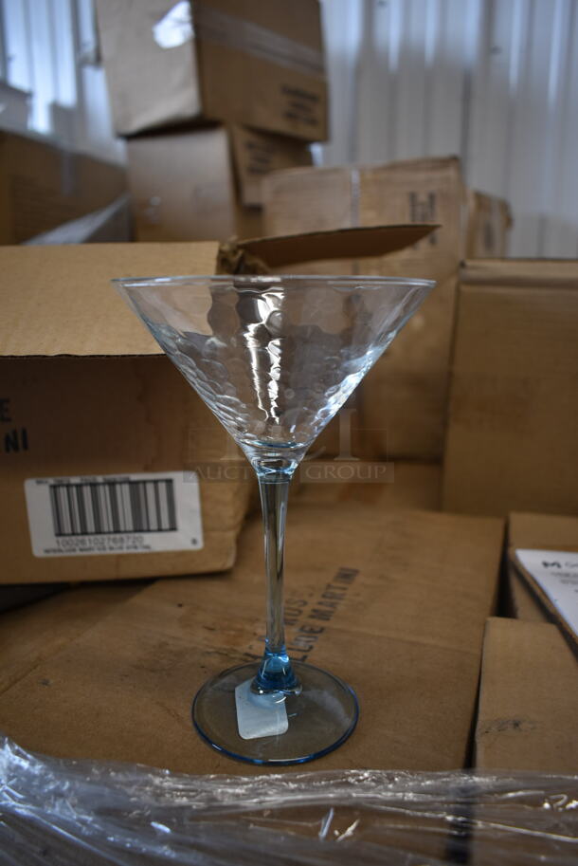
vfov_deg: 67.3
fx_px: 649
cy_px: 433
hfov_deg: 48.0
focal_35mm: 27
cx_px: 289
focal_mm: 18
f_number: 3.5
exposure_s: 1/30
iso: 220
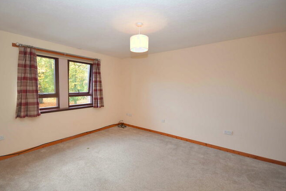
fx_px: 127
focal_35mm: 16
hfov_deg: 96.6
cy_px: 96
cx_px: 135
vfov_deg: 73.8
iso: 640
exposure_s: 1/60
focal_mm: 10
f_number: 4
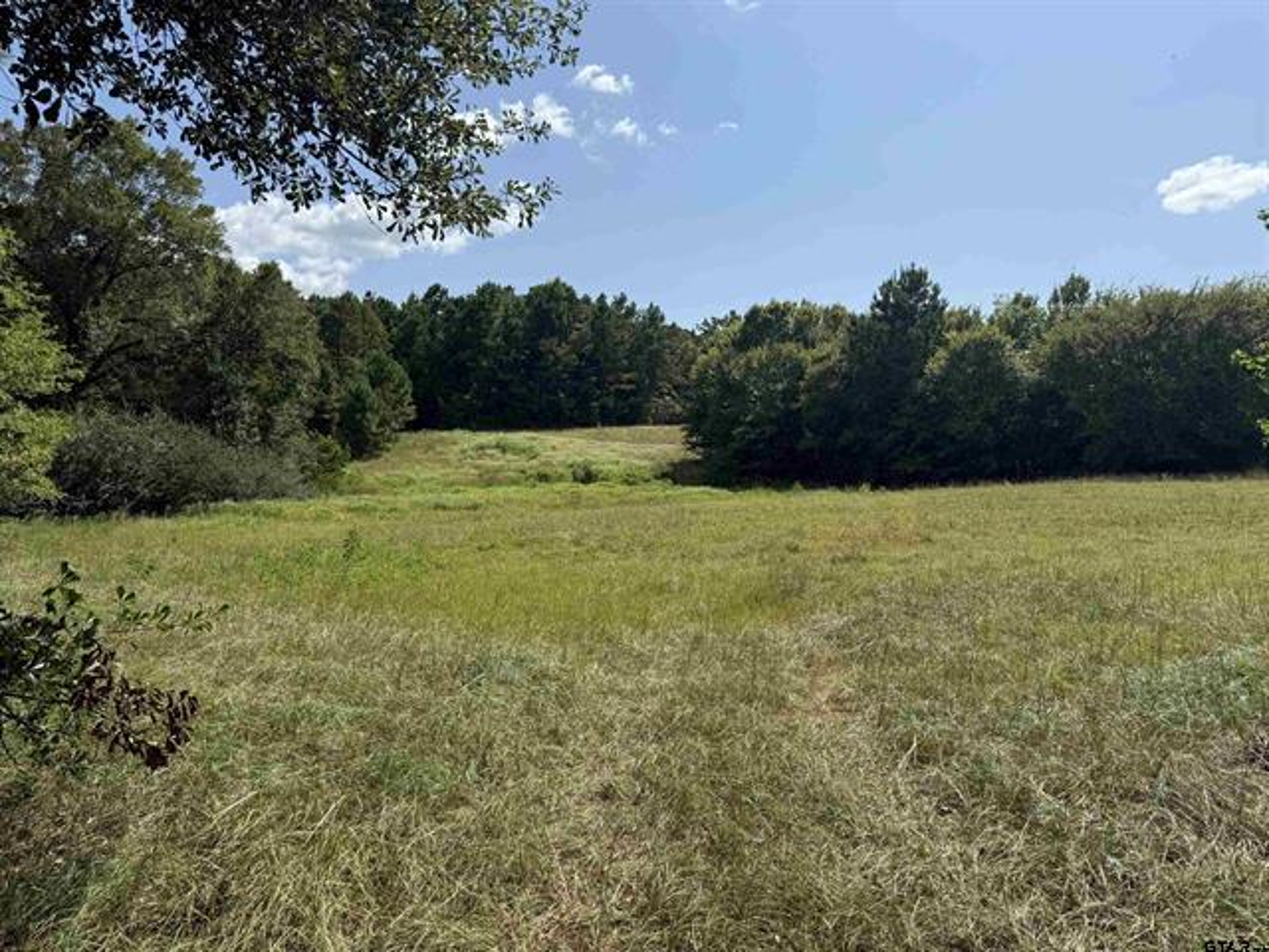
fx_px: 880
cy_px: 476
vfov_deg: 56.8
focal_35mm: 24
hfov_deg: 71.6
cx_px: 634
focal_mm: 6.76
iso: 80
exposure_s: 1/6173
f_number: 1.78
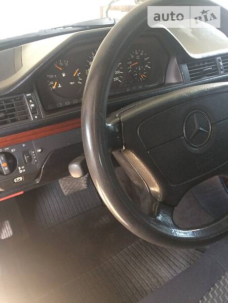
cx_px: 114
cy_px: 152
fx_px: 255
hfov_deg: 48.2
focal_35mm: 29
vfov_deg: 61.7
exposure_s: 1/33
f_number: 2.2
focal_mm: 4.2
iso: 200
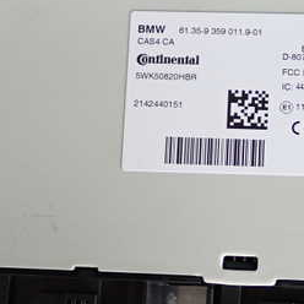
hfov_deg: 18.1
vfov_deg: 18.4
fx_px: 934
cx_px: 299
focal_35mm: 94
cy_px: 199
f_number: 2.9
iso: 320
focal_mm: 7.84
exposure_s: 1/125
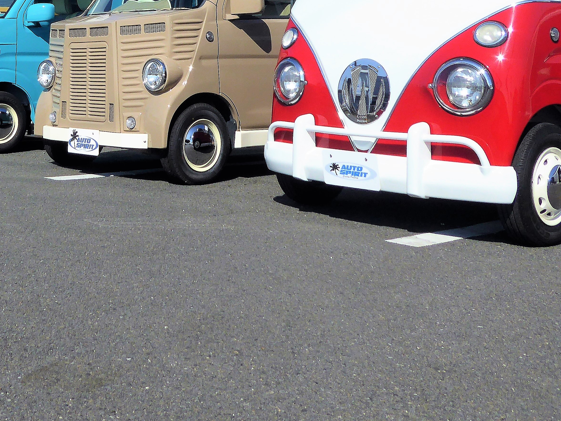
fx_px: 810
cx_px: 152
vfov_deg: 27.7
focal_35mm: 50
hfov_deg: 37.4
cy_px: 14
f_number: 3.5
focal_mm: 4.3
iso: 100
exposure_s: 1/1600
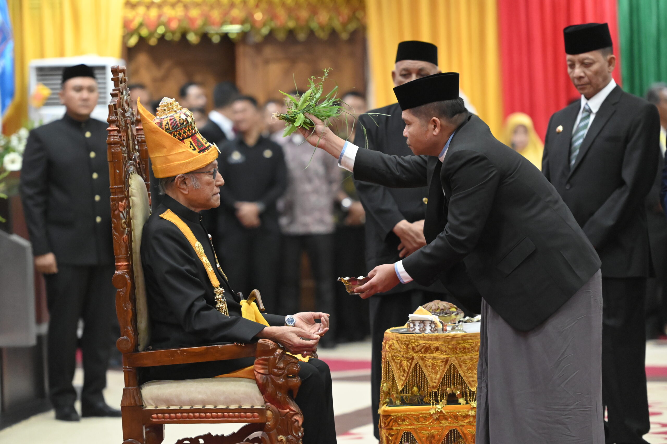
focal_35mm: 170
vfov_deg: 8.1
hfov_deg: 12.1
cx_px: 334
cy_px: 222
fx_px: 3147
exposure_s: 1/250
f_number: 3.2
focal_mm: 170
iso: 10000
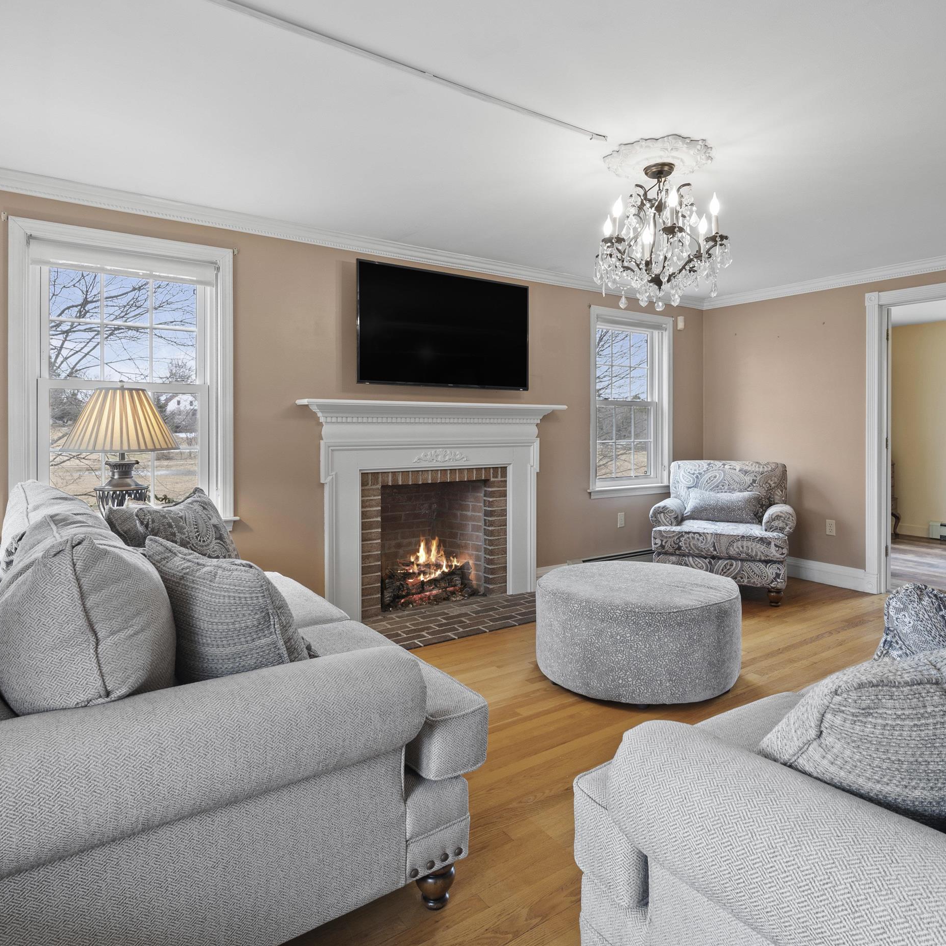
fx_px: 649
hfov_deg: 72.0
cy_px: 441
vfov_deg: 72.1
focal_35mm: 21
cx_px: 509
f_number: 7.1
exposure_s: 1.6
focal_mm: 15
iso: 250
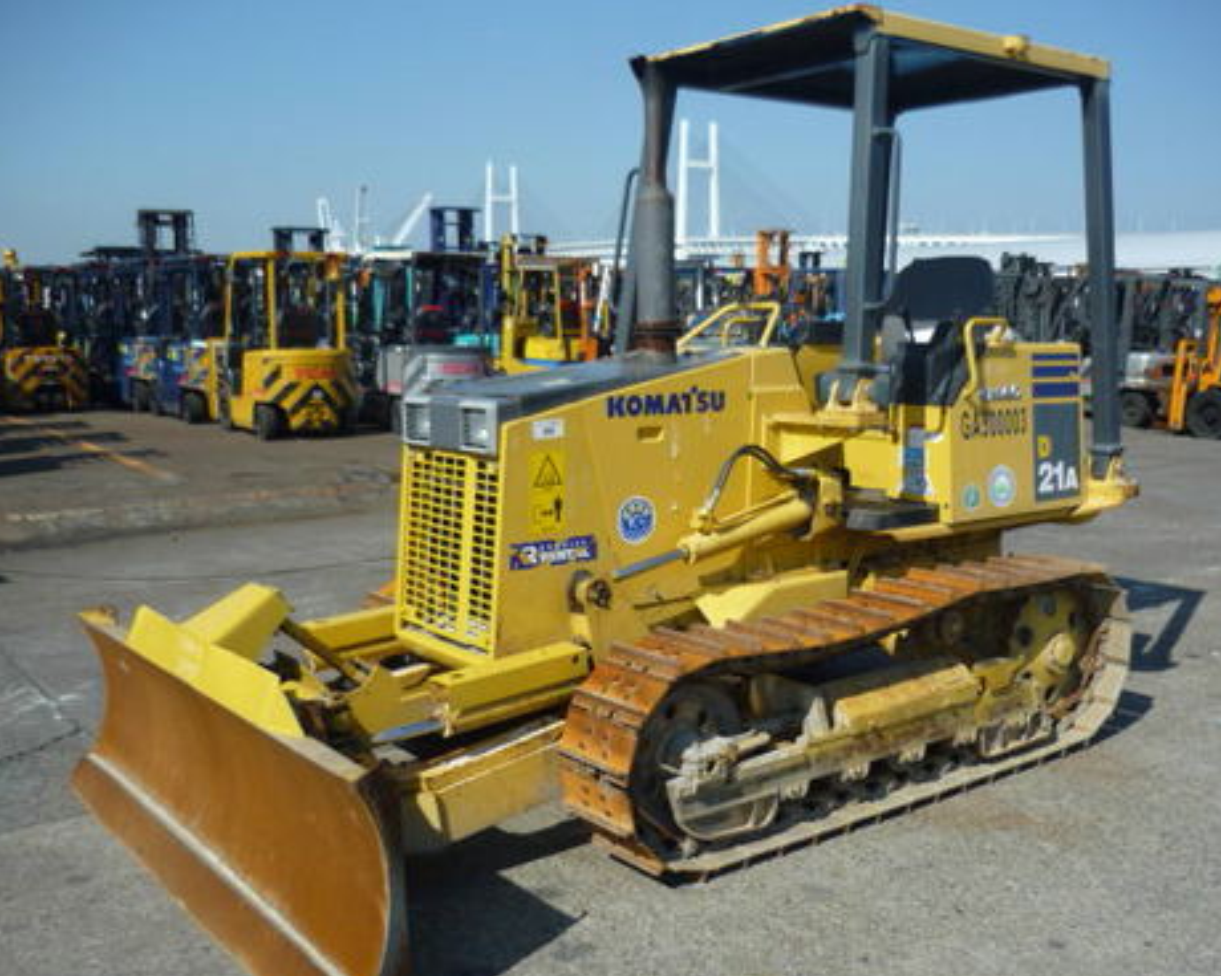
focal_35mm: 35
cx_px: 618
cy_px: 495
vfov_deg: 42.2
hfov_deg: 51.5
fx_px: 1265
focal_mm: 5.5
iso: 100
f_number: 8
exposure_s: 1/200
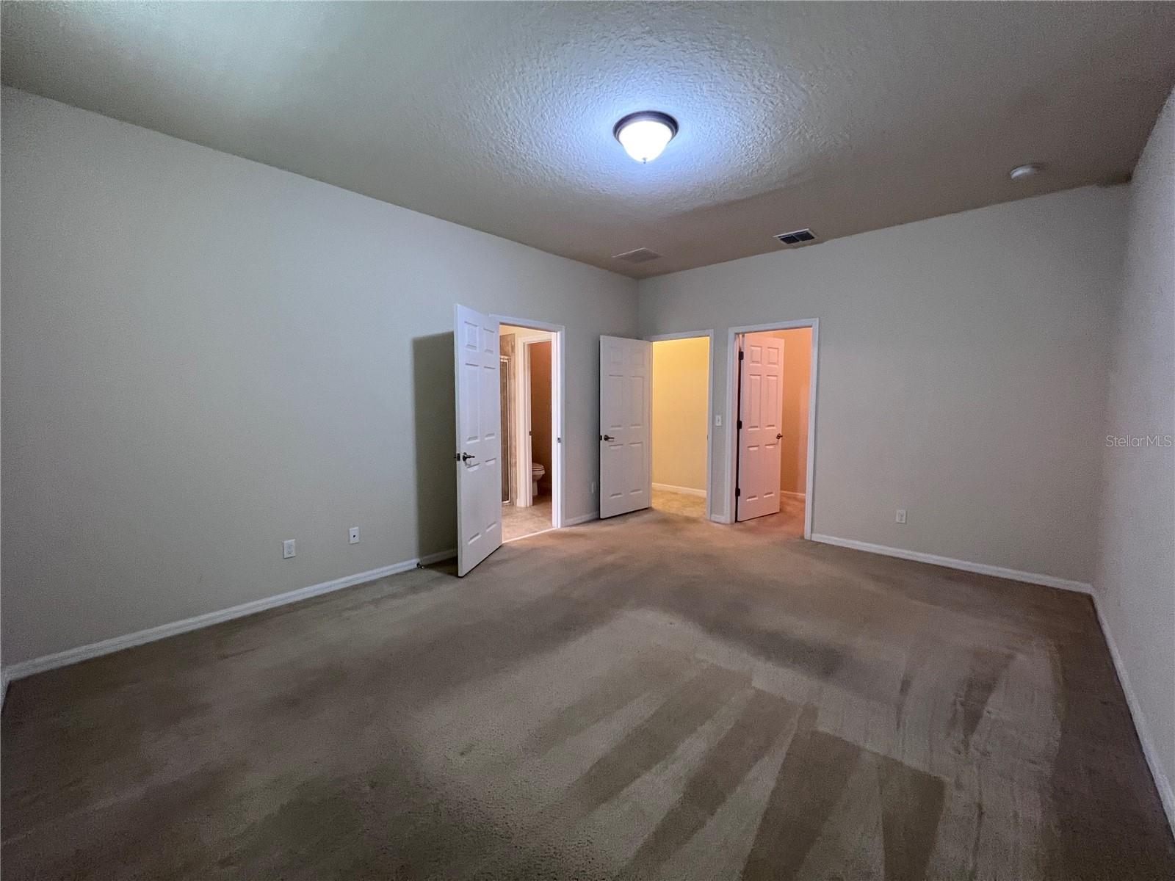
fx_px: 441
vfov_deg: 89.9
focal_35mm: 13
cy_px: 440
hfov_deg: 106.2
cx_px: 588
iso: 320
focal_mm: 1.57
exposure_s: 1/60
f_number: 1.8
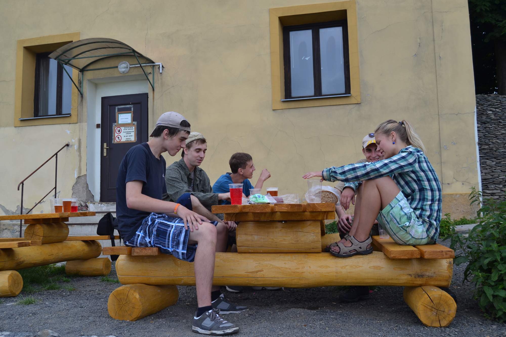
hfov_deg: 53.1
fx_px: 506
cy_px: 168
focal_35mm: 36
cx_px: 253
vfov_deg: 36.9
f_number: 5.6
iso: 140
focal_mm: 24
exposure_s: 1/125
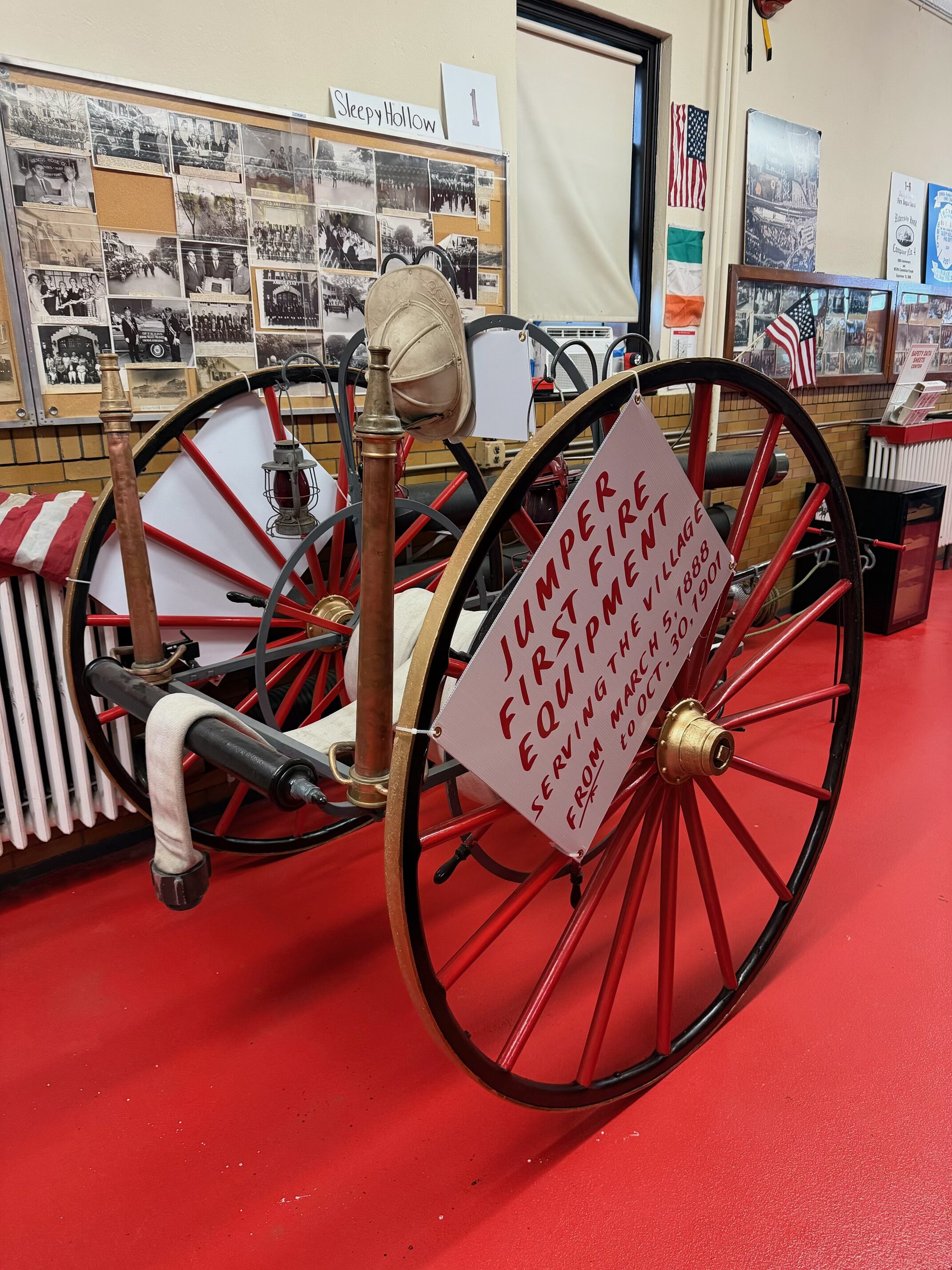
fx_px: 880
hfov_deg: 56.8
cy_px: 635
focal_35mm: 24
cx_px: 476
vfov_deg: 71.6
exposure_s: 1/60
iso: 320
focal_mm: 6.76
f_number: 1.78
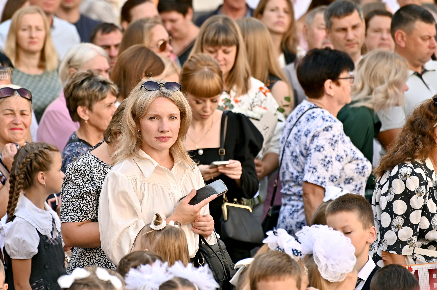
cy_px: 107
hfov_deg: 6.2
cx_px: 158
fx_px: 4003
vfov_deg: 4.2
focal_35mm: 330
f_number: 6.3
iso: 125
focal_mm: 250
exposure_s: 1/160
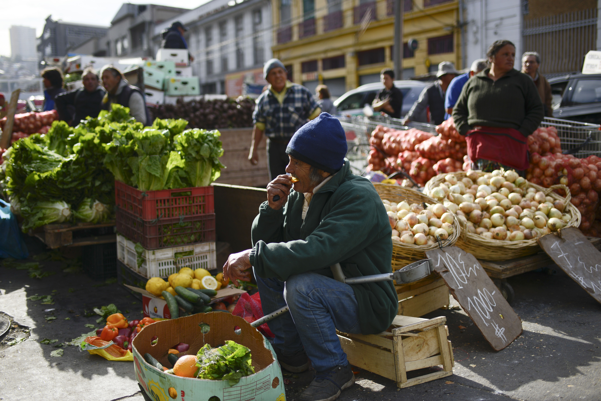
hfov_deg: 54.4
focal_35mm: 35
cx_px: 300
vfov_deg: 37.9
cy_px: 200
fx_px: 584
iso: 125
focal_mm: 35
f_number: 1.8
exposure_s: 1/6400
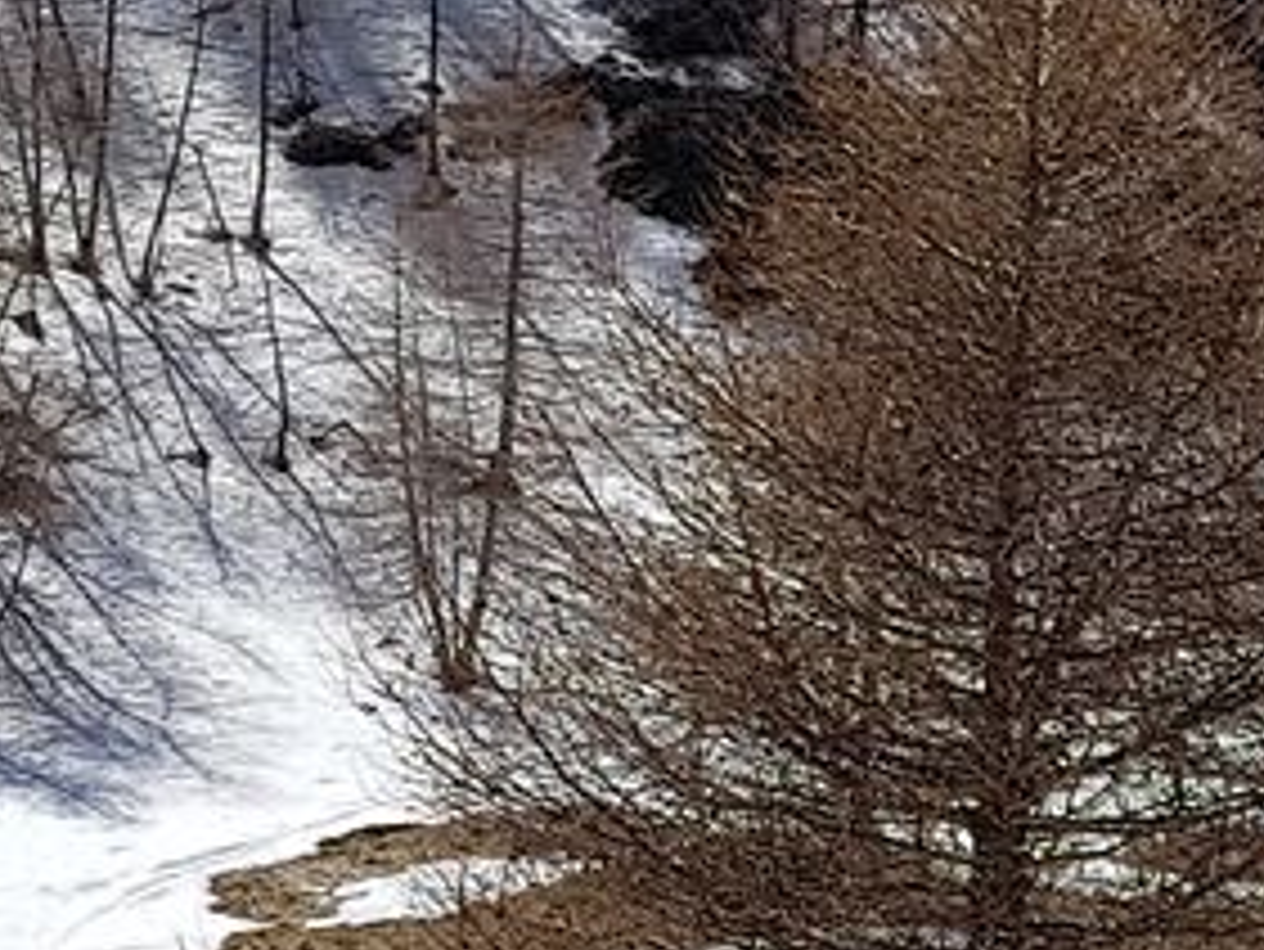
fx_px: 5407
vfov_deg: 9.7
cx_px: 2407
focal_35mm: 148
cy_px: 1540
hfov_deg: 12.1
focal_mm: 4.2
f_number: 1.7
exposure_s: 1/3824
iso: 50
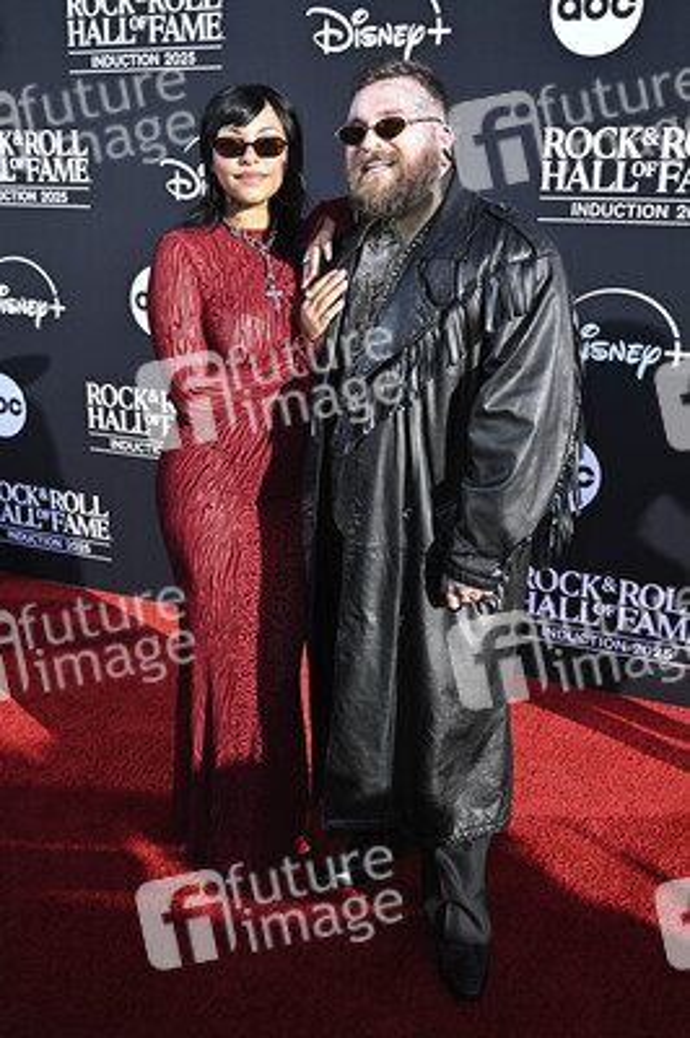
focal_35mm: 35
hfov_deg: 37.8
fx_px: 1008
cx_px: 345
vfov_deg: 54.5
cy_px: 519
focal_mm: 35
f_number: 8
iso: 250
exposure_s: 1/320
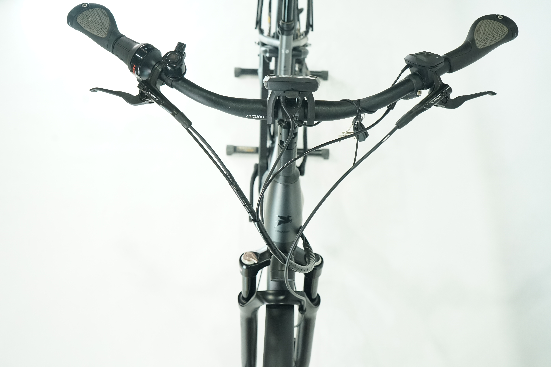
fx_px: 520
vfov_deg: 38.9
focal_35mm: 34
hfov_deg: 55.8
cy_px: 184
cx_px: 276
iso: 3200
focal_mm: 34
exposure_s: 1/200
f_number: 5.6
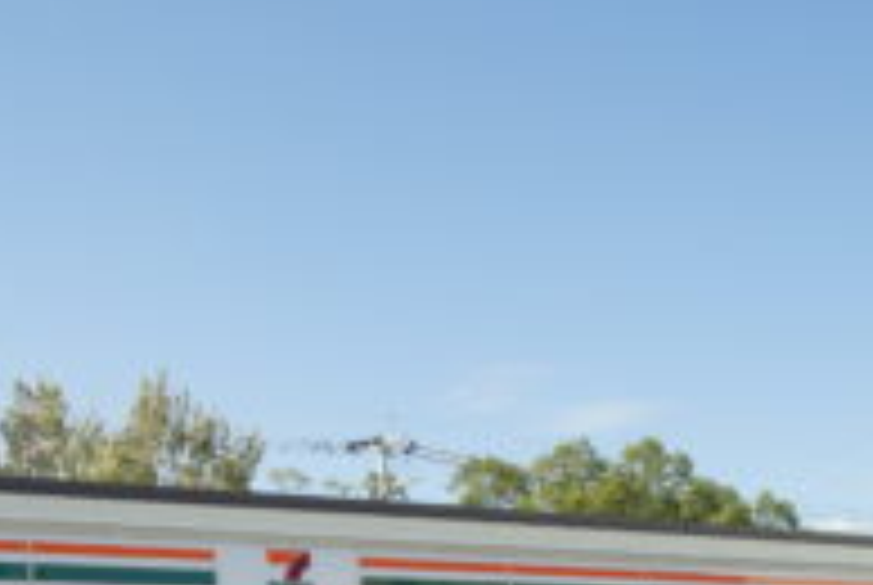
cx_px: 292
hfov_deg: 31.1
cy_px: 655
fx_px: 1554
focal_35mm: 64
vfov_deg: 20.3
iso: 200
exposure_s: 1/250
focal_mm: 18
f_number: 9
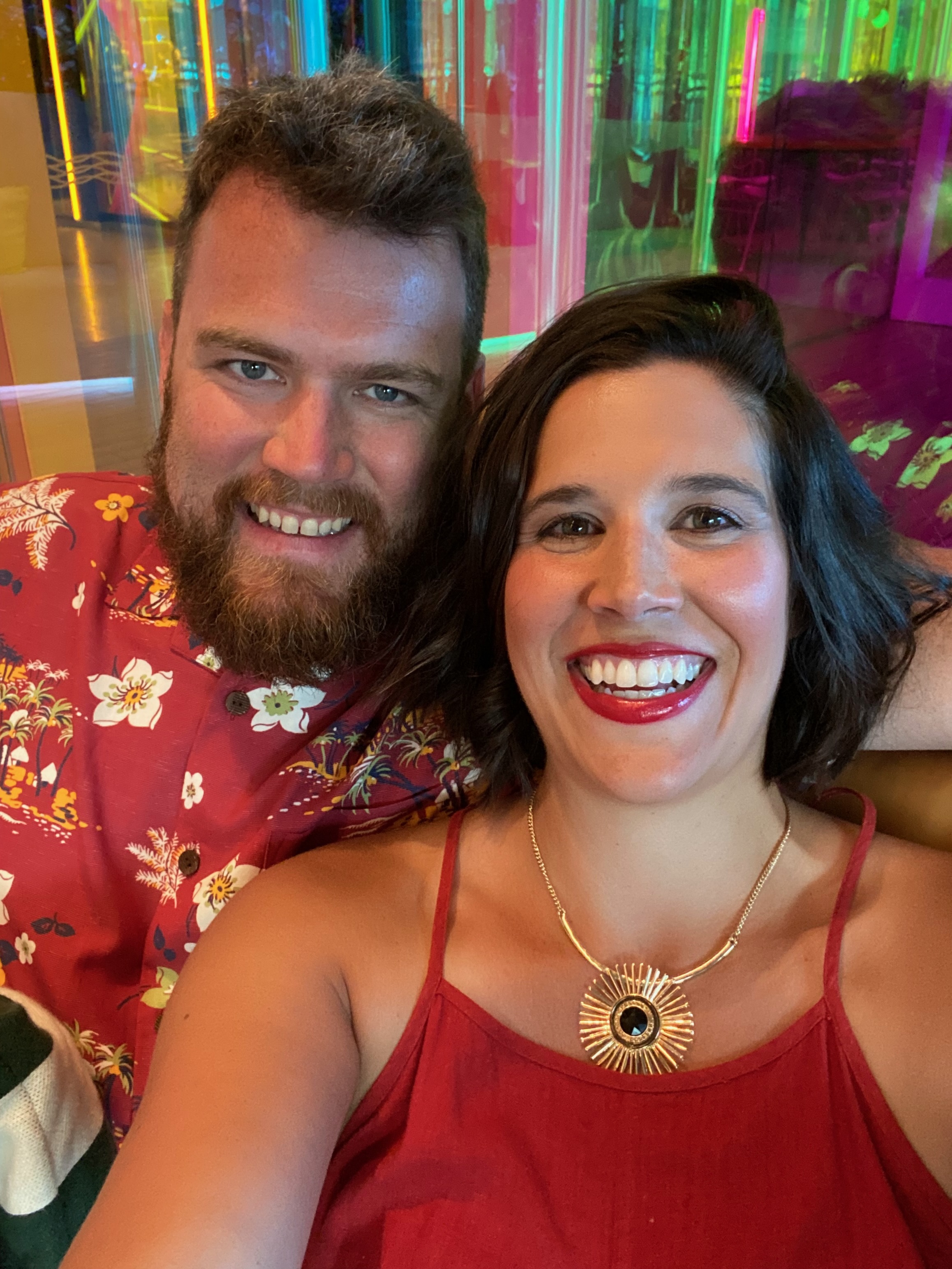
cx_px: 476
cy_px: 634
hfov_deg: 46.8
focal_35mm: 30
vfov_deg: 60.0
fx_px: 1100
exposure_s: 1/31
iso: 400
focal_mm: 2.71
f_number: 2.2
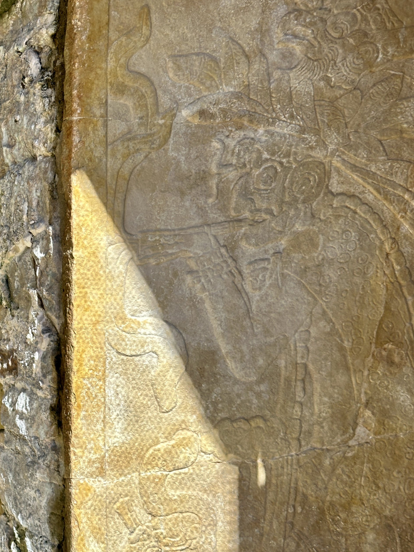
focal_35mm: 57
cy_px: 305
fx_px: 909
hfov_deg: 25.7
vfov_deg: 33.8
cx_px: 211
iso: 64
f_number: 1.8
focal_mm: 6.9
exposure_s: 1/779
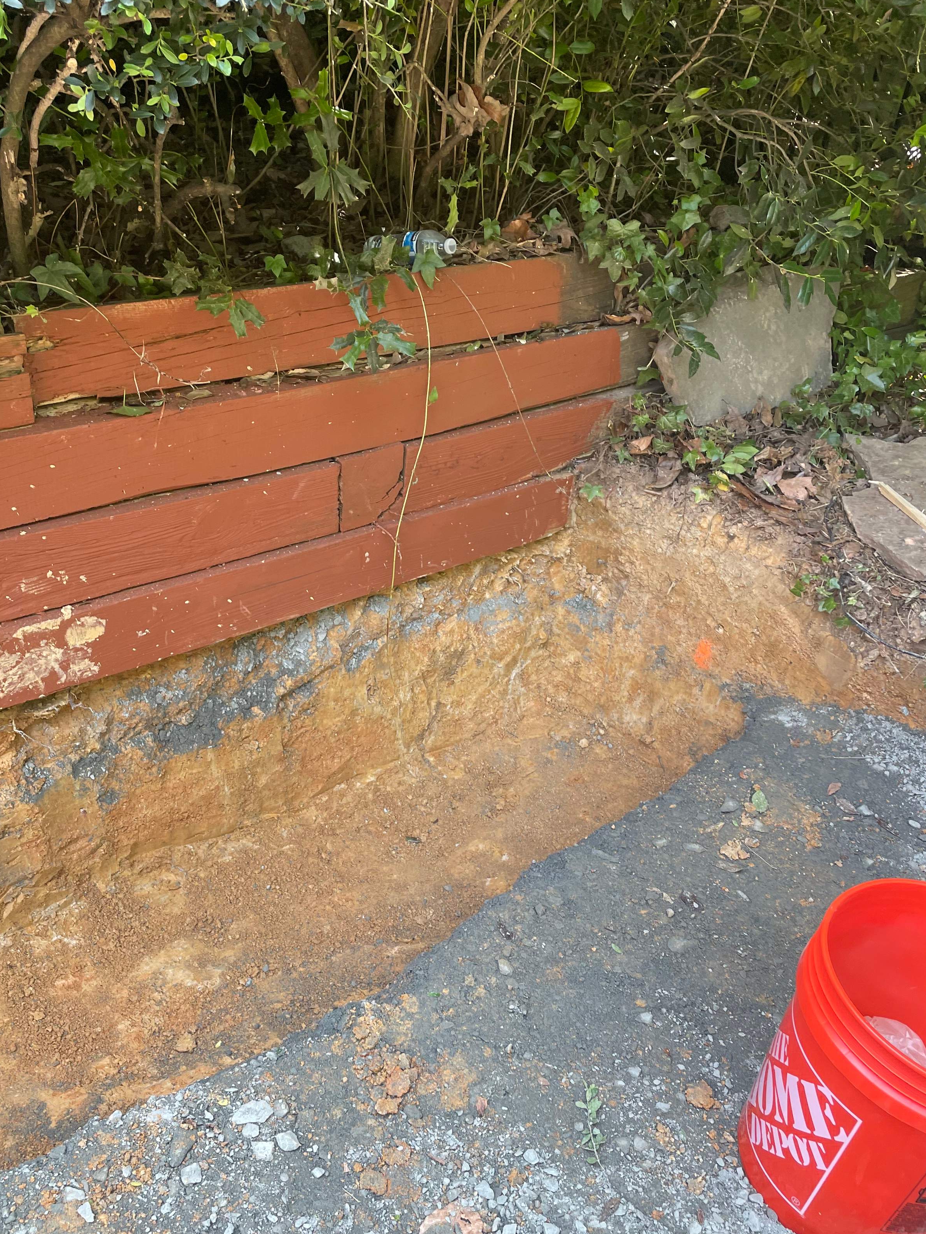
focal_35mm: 33
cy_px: 656
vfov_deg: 55.3
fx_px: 1177
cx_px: 411
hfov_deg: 42.9
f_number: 1.6
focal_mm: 4.2
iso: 50
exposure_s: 1/121
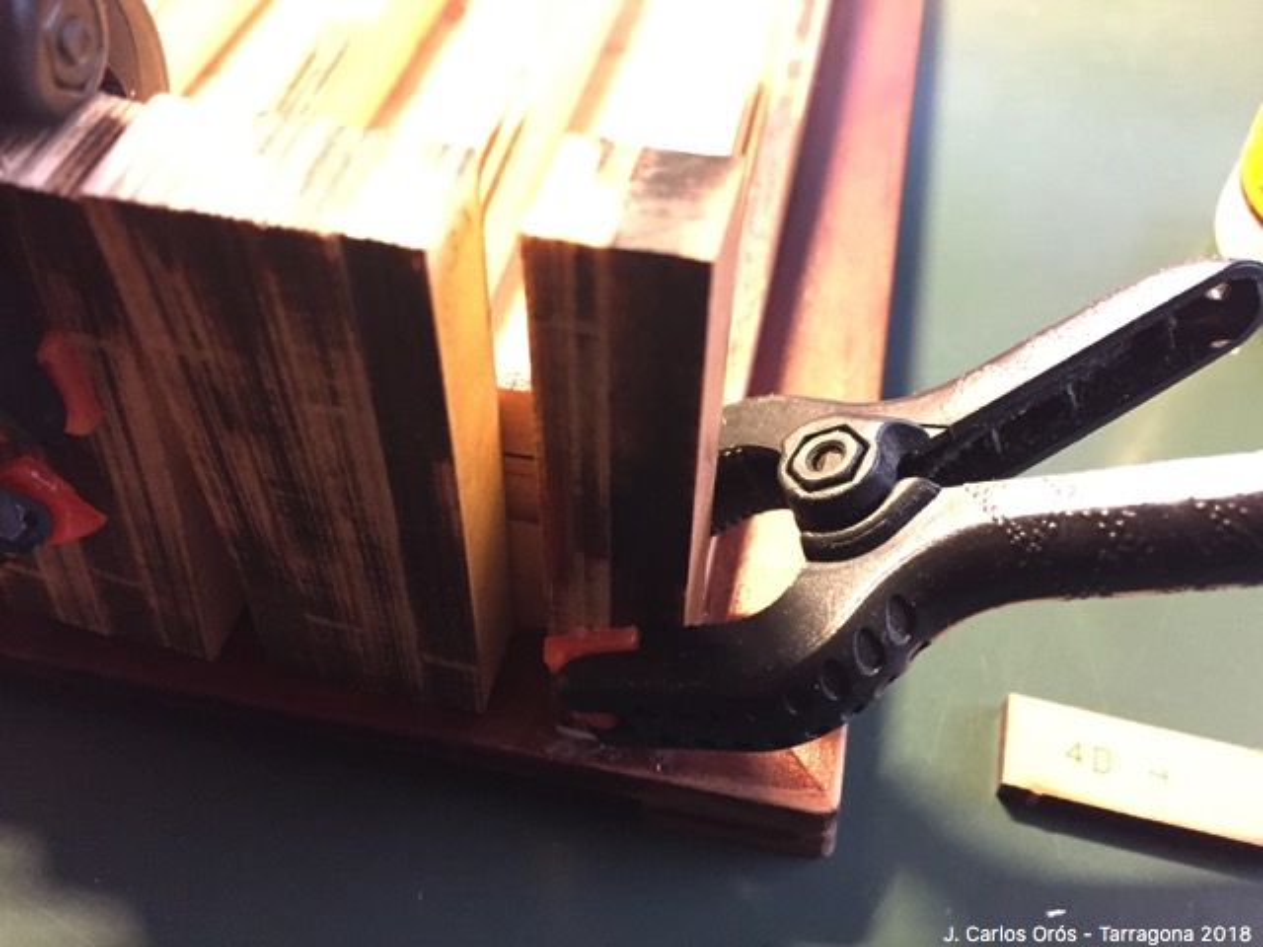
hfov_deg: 61.7
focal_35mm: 29
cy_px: 474
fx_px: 1058
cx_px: 632
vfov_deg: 48.2
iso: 500
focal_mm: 4.15
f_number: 2.2
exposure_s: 1/17
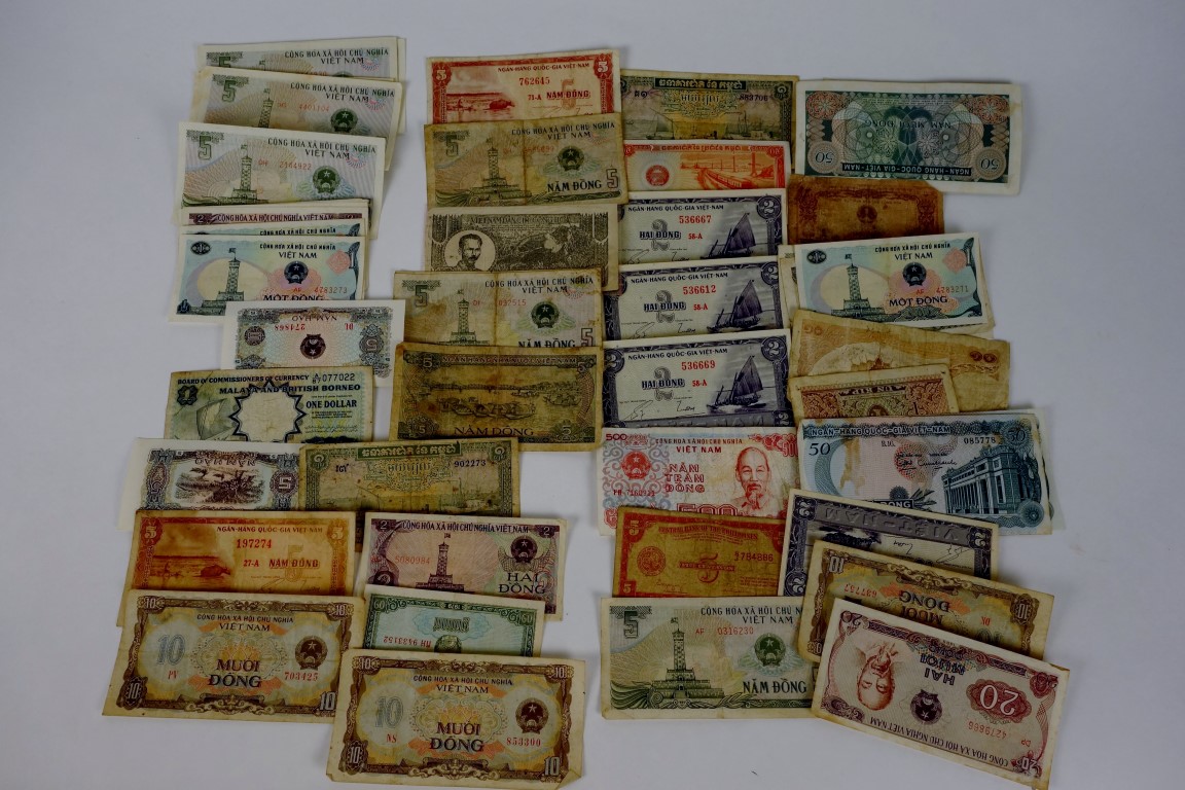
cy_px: 395
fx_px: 922
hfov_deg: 65.5
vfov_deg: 46.4
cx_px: 592
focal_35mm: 28
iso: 125
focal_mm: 10.4
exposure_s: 1/125
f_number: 5.6
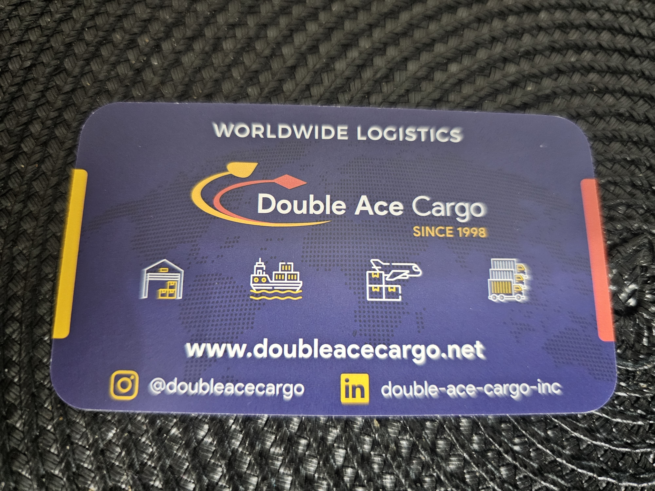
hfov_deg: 73.9
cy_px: 246
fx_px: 435
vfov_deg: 58.9
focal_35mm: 23
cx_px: 328
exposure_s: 1/24
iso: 640
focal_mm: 6.3
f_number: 1.7
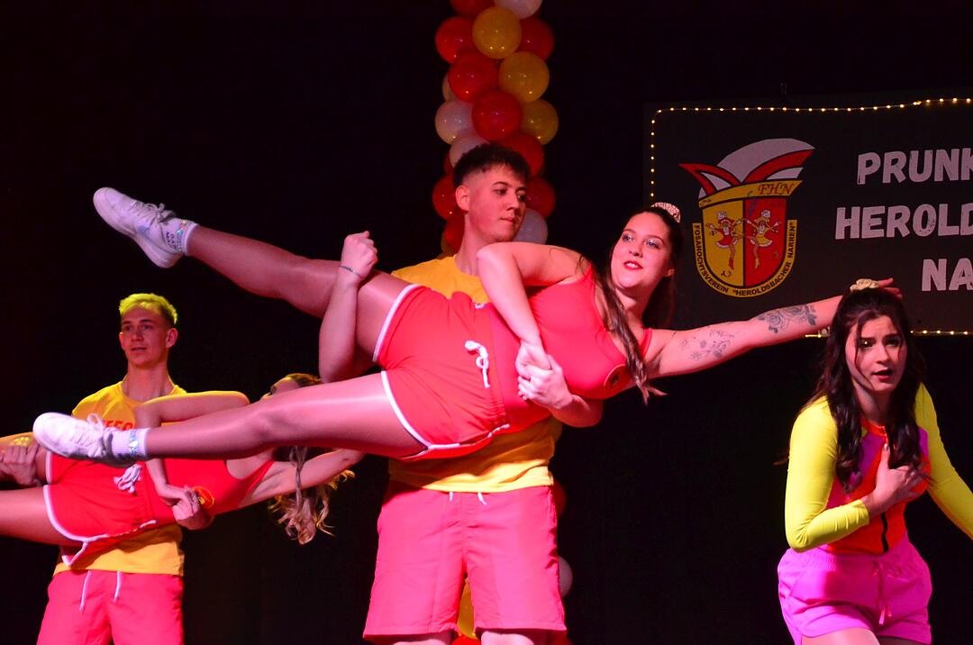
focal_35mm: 98
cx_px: 486
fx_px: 2631
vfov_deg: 14.0
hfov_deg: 21.0
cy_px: 322
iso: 3200
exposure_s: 1/250
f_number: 5.6
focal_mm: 65
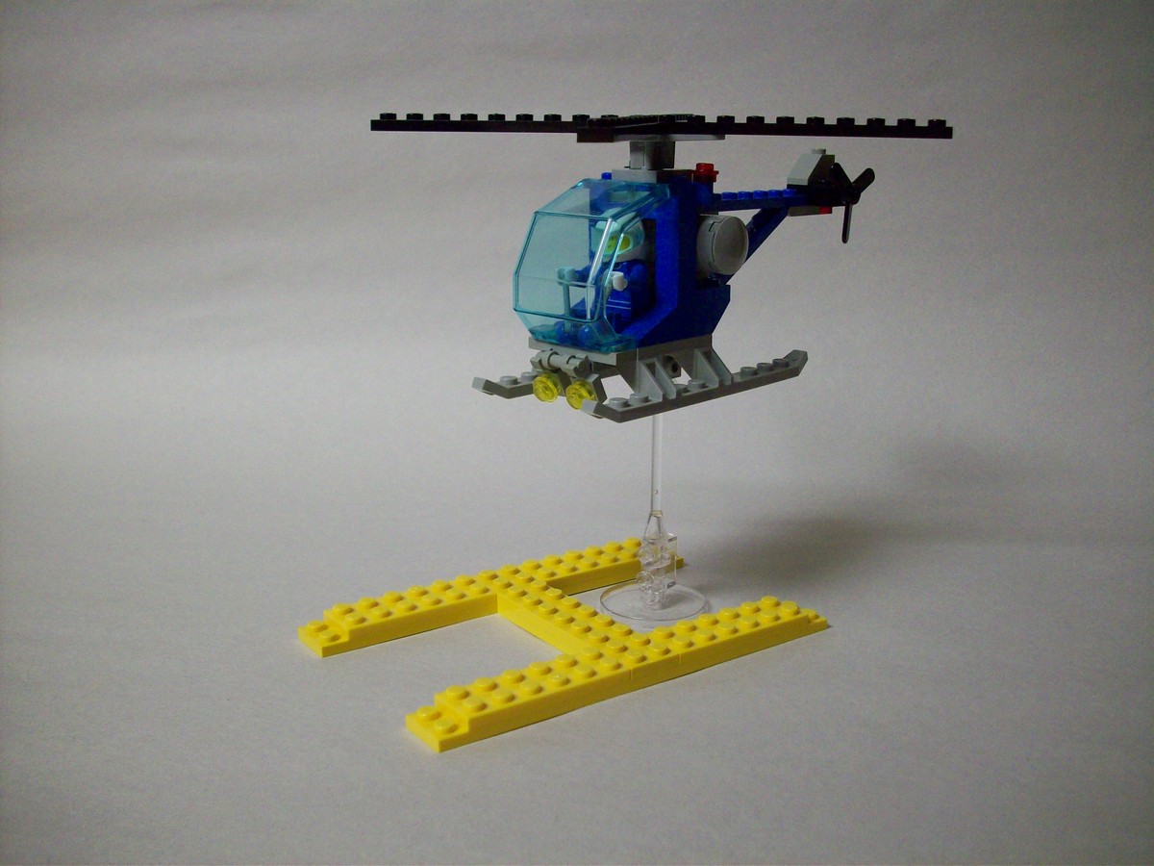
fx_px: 1233
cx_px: 577
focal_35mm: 37
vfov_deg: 38.7
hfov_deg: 50.1
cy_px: 433
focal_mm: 6.2
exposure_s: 1/34.6
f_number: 2.8
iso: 160
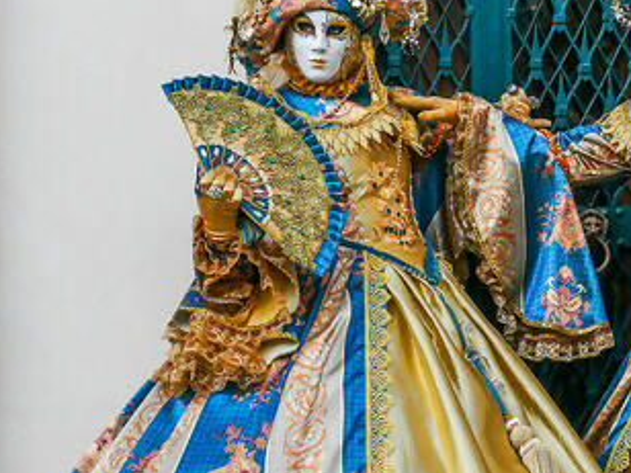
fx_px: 2060
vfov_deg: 13.1
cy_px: 280
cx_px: 510
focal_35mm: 113
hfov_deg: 17.3
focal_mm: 29
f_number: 4
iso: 800
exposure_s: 1/2000
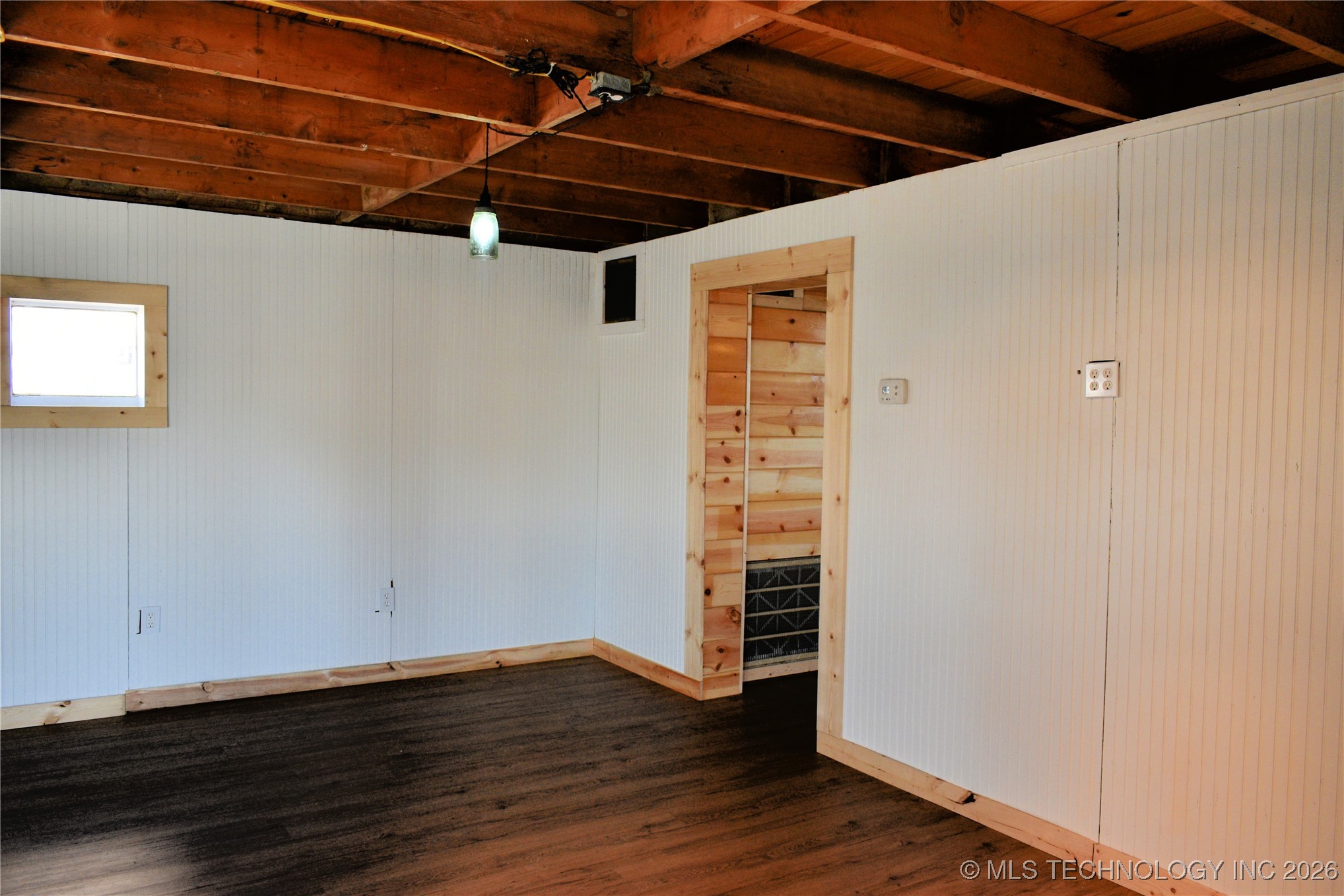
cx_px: 672
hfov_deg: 67.4
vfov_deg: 47.9
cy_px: 448
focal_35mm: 27
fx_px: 1008
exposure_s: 1/100
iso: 400
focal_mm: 18
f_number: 5
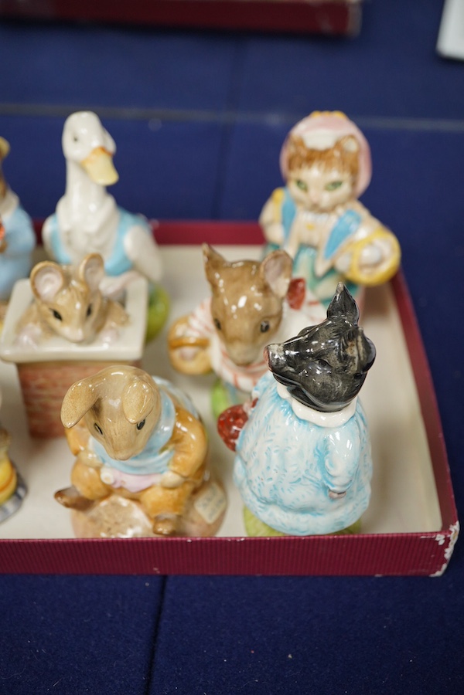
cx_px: 232
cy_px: 348
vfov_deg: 43.6
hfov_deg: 29.9
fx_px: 870
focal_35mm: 45
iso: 1250
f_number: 6.3
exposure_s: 1/125
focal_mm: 30
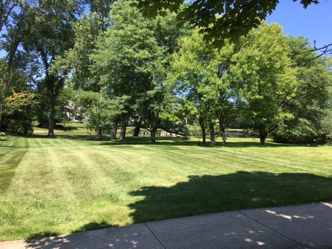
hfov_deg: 61.7
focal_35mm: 29
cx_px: 166
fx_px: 278
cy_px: 124
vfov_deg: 48.2
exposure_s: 1/574
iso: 25
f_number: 2.2
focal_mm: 4.15
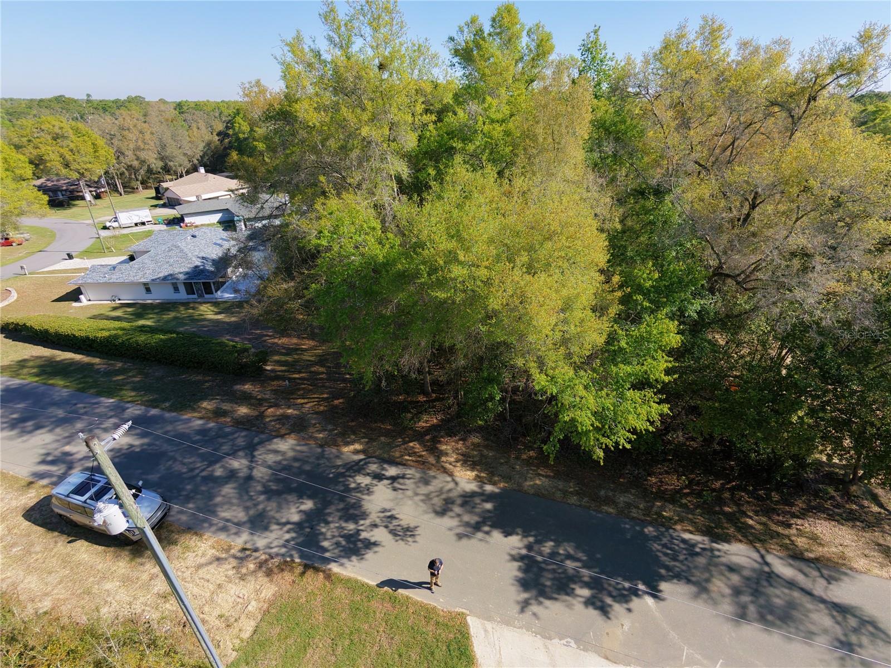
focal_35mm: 16
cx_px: 446
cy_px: 334
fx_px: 412
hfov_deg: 94.5
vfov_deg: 78.1
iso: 400
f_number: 2.2
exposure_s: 1/1500
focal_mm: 3.05
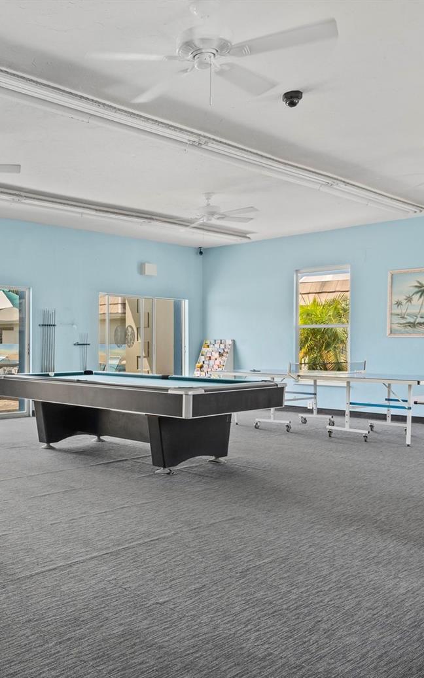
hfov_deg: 35.1
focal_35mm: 33
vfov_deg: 58.1
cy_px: 347
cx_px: 10
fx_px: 610
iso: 200
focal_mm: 21
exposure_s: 1/20
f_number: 5.6
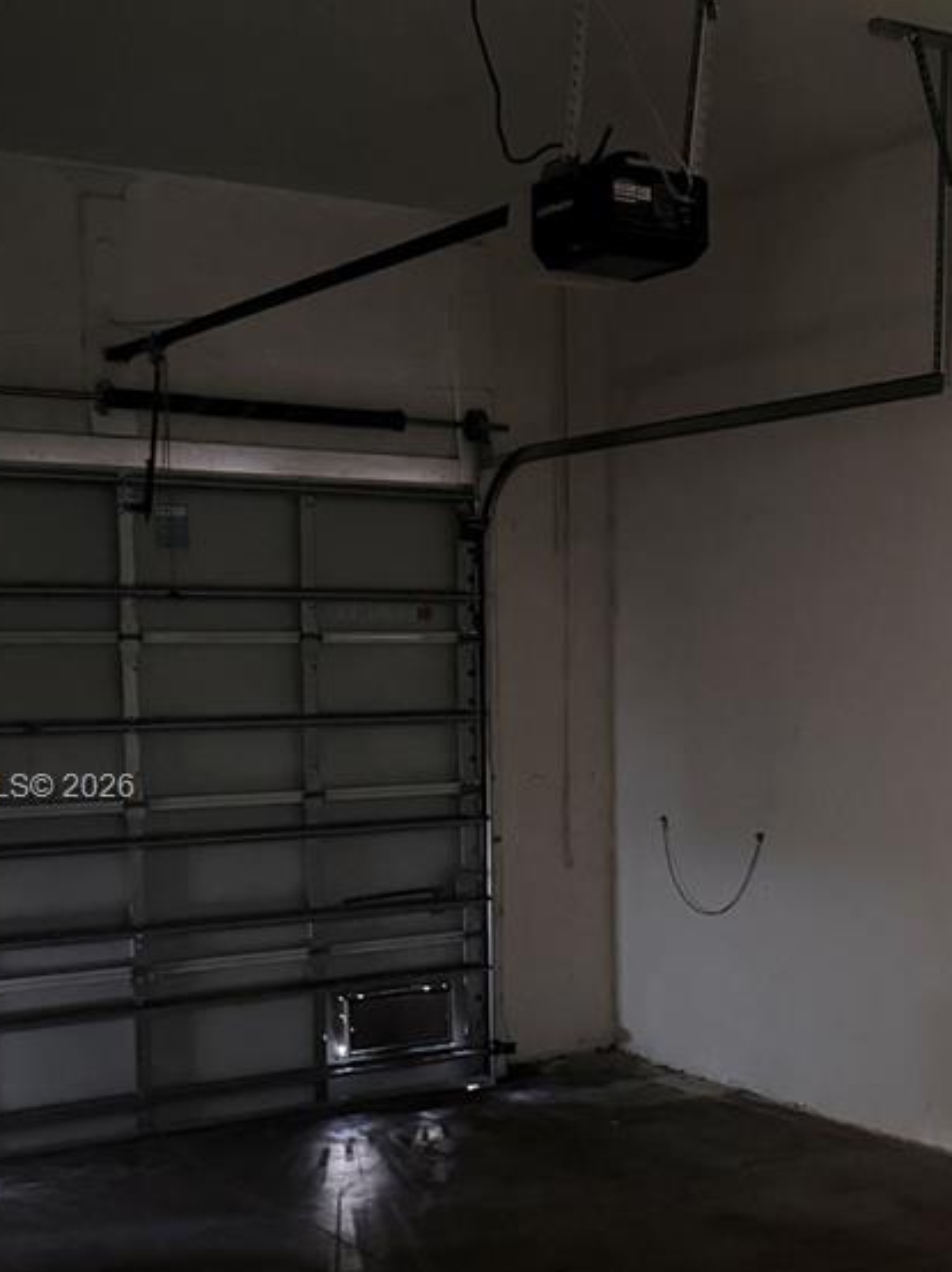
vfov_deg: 36.6
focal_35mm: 52
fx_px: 1908
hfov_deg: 27.5
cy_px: 790
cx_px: 743
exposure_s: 1/30
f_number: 1.78
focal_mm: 6.76
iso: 1600
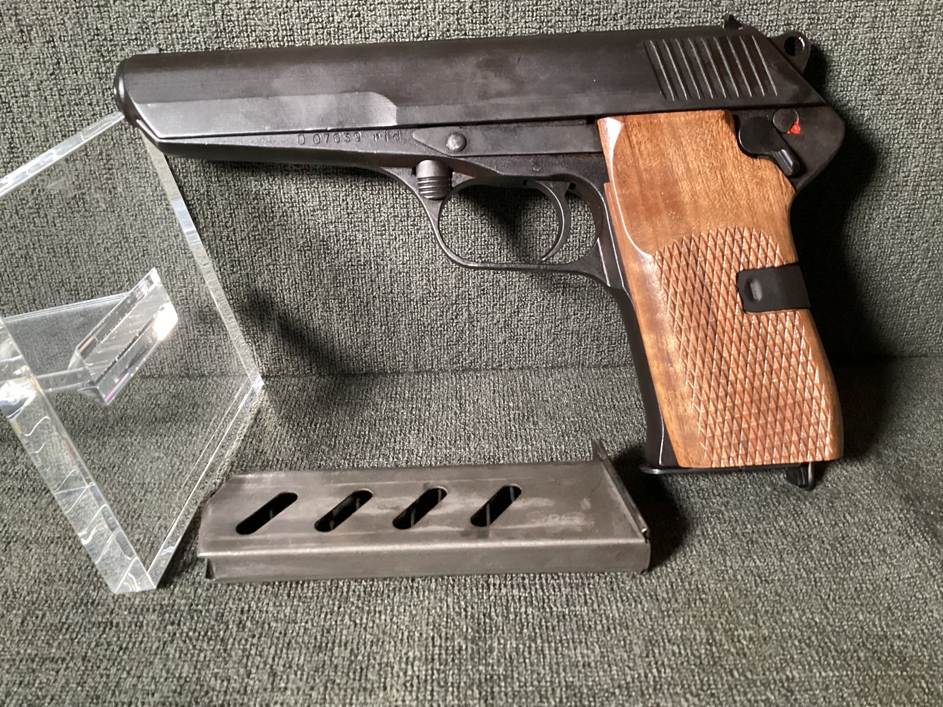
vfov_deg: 45.4
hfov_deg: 58.3
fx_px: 845
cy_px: 354
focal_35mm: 31
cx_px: 472
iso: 320
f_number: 2.4
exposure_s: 1/40
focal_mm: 3.3
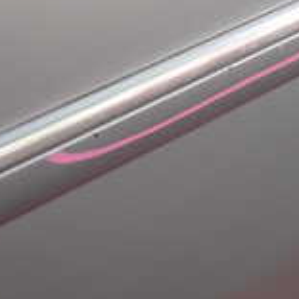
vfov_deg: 16.8
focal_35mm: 102
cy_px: 33
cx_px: 514
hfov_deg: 15.1
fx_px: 997
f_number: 2.3
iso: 100
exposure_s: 1/100
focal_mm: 5.4
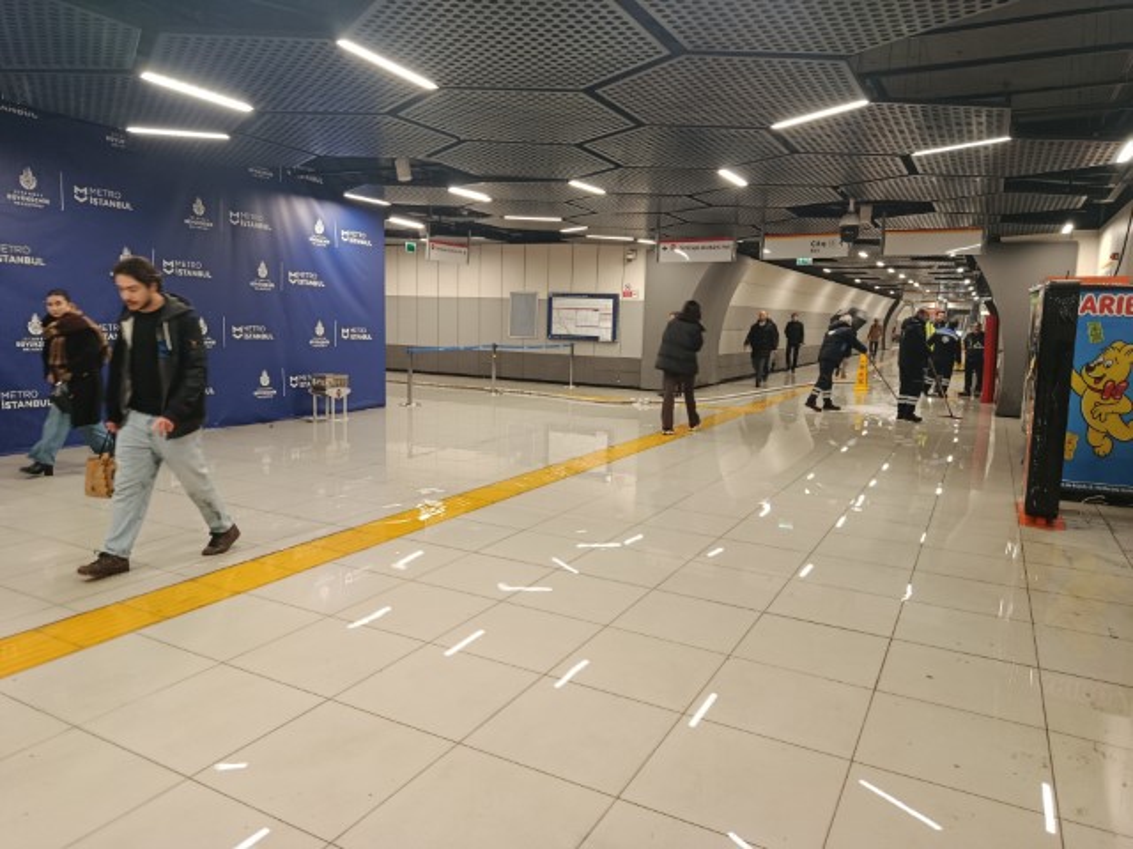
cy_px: 424
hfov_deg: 71.6
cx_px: 566
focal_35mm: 24
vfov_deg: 56.8
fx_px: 786
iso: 1001
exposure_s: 1/50
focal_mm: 5.24
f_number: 1.7
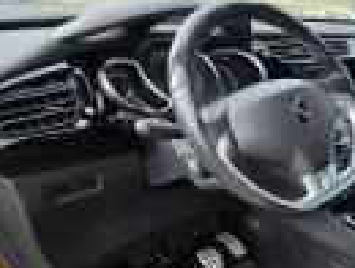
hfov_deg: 36.6
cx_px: 445
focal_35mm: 36
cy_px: 252
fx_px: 370
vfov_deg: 36.7
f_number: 1.9
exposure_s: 1/100
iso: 80
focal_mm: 2.2
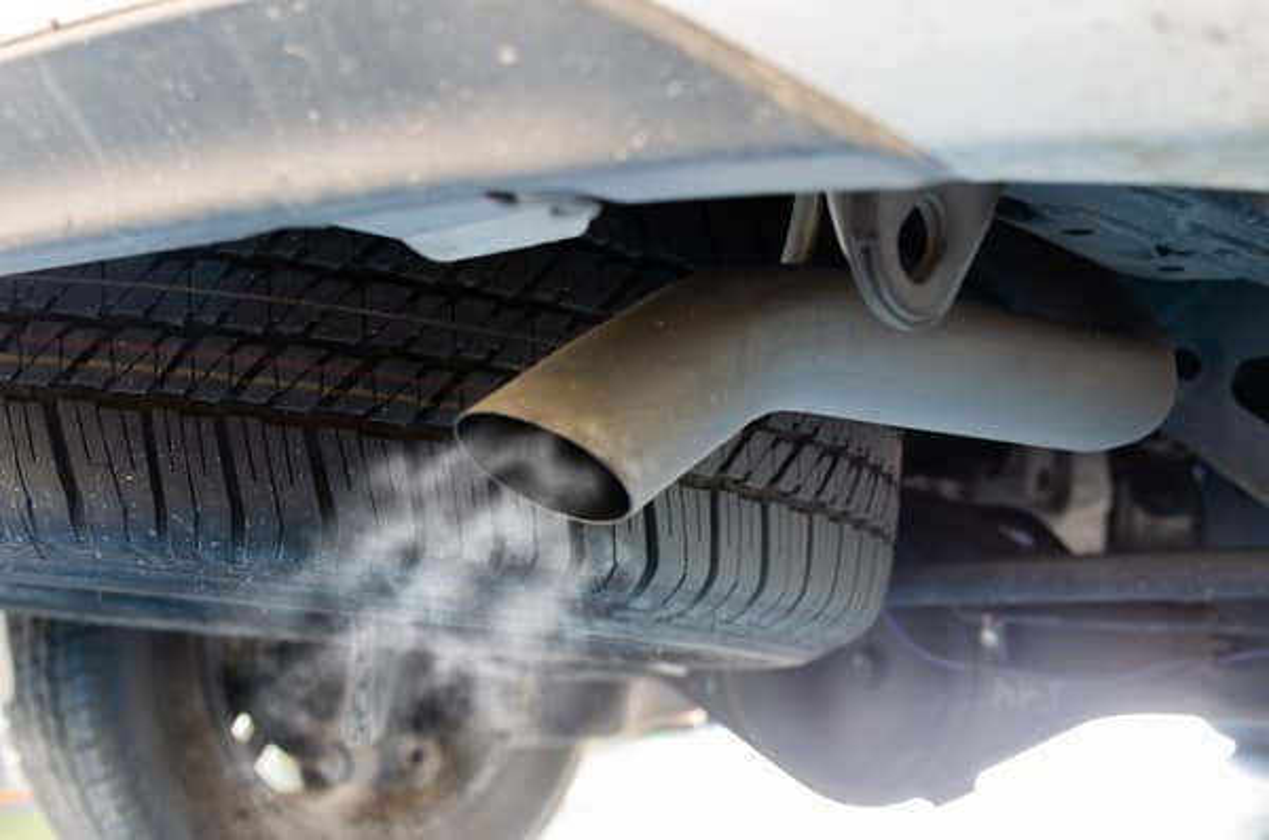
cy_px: 420
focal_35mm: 48
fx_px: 1688
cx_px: 634
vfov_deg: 27.9
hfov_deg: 41.2
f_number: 4
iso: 400
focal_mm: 32
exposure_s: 1/6
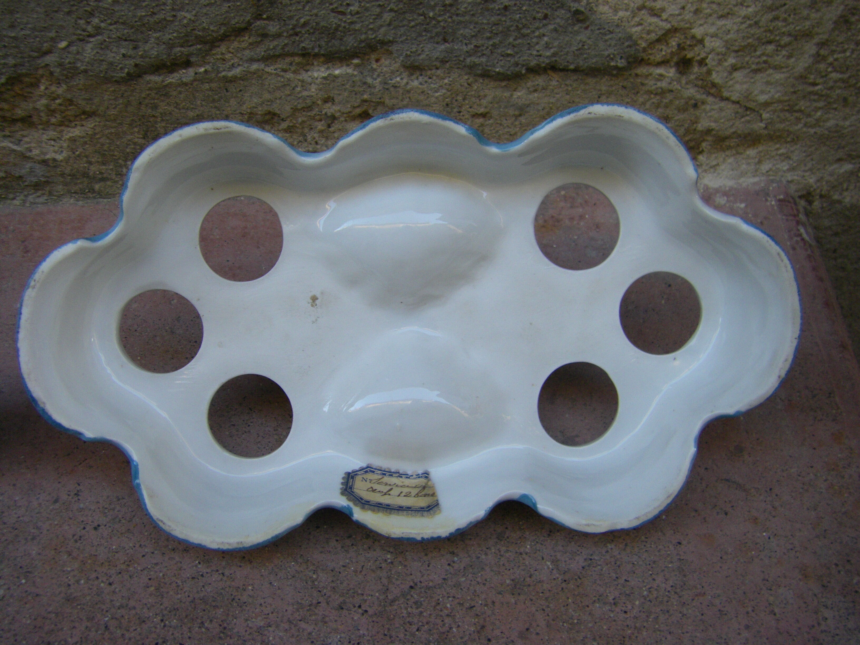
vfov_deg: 37.7
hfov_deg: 49.0
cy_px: 322
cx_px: 430
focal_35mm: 38
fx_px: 944
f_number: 3.5
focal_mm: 6.3
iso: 200
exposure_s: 1/50
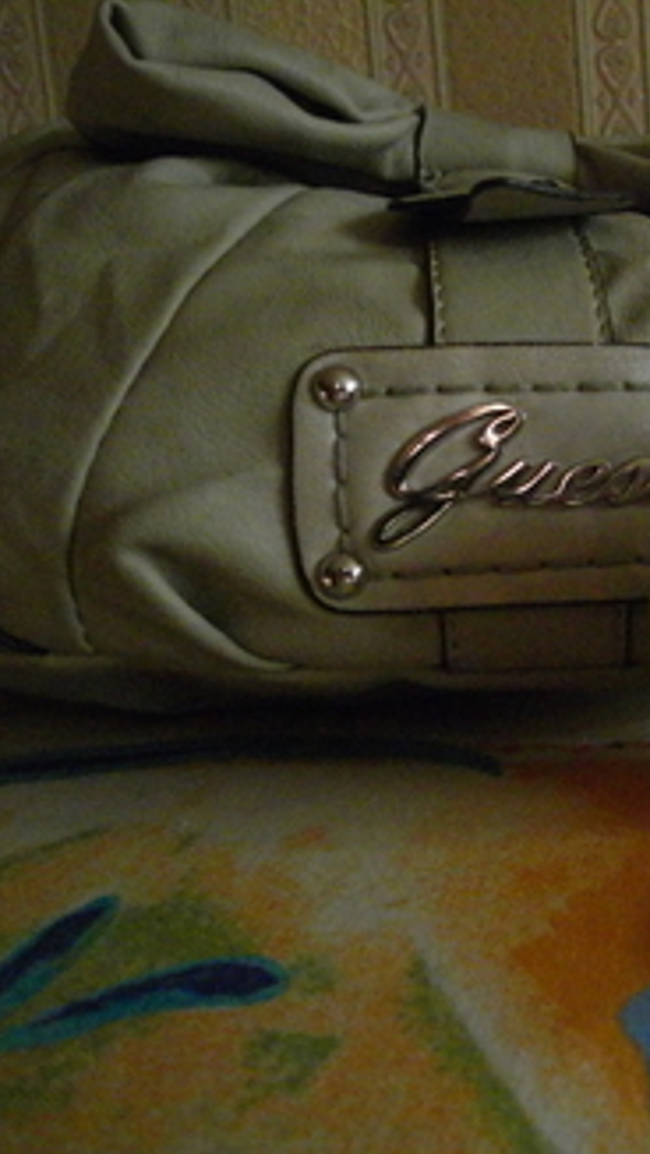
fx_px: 1103
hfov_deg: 29.9
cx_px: 696
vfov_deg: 55.3
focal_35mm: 36
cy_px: 593
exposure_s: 1/125
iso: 800
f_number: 7.3
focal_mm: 4.3
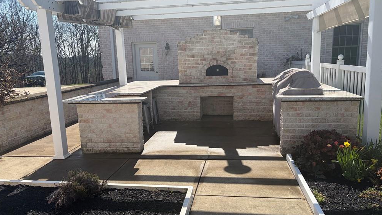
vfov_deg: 40.2
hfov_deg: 66.1
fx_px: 294
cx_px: 191
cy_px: 112
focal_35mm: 29
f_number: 1.6
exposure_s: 1/3831
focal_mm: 5.96
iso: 50
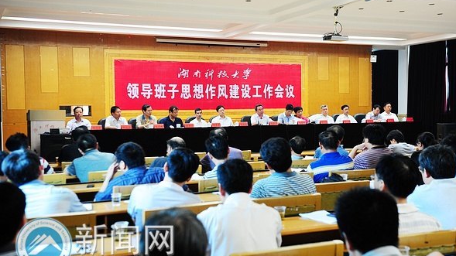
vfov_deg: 24.9
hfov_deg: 42.9
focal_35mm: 48
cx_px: 231
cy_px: 131
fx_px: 580
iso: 1000
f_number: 4
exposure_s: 1/30
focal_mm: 45
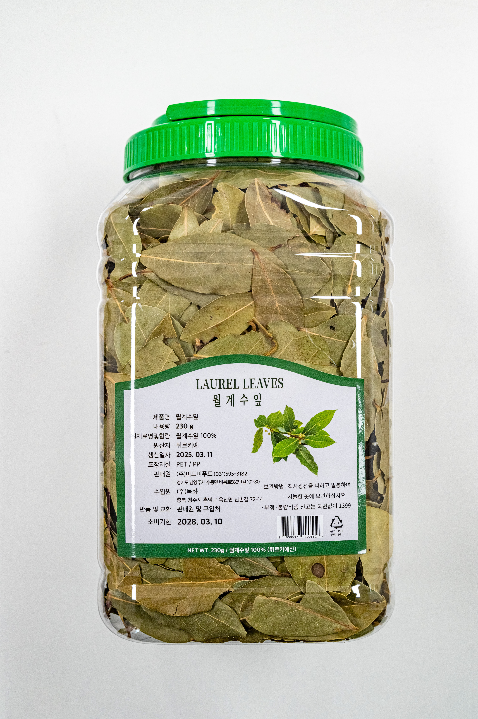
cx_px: 239
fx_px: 977
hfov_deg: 27.5
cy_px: 360
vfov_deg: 40.4
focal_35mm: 49
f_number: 8
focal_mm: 49
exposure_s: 1/125
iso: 1000
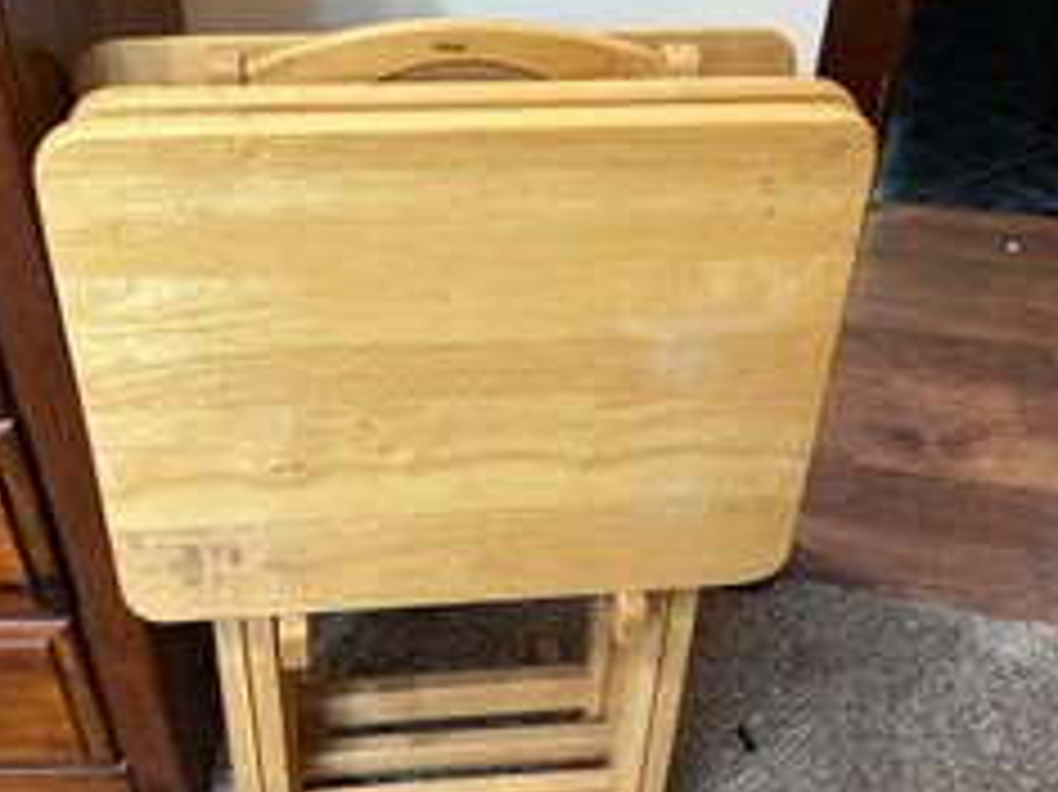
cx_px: 466
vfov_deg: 40.7
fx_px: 1069
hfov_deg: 52.5
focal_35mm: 35
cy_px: 407
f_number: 1.78
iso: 640
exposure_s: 1/60
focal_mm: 6.86
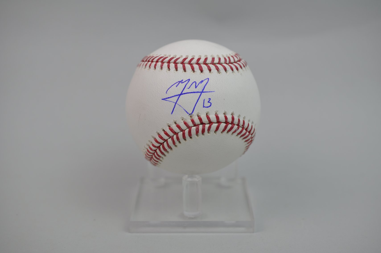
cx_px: 190
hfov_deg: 33.4
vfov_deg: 22.6
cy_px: 126
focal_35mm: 60
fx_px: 634
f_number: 4.5
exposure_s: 1/80
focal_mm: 40
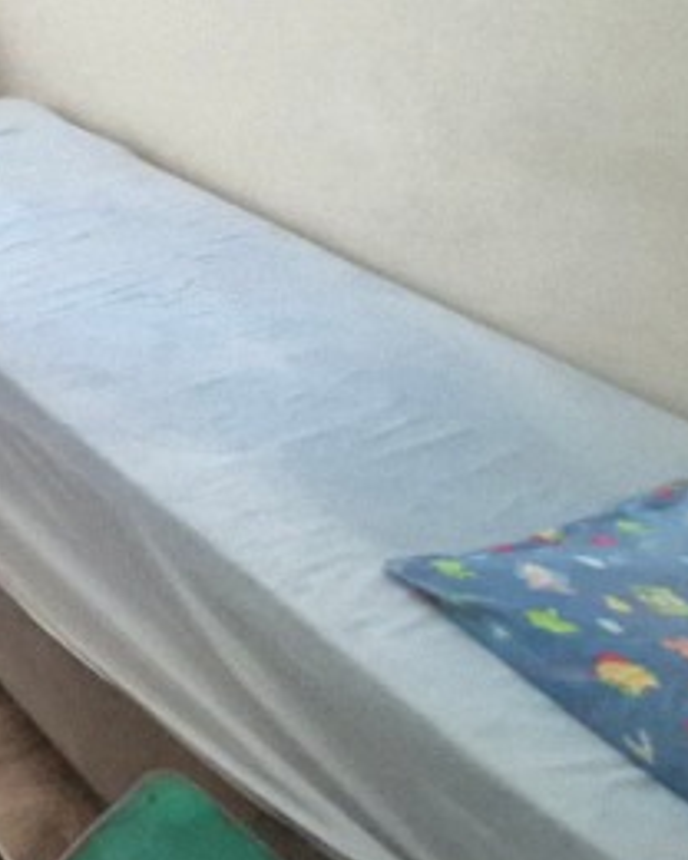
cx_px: -440
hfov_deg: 24.7
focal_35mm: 39
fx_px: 993
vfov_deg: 41.8
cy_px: 36
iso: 3200
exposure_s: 1/25
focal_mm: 1.74
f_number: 2.2
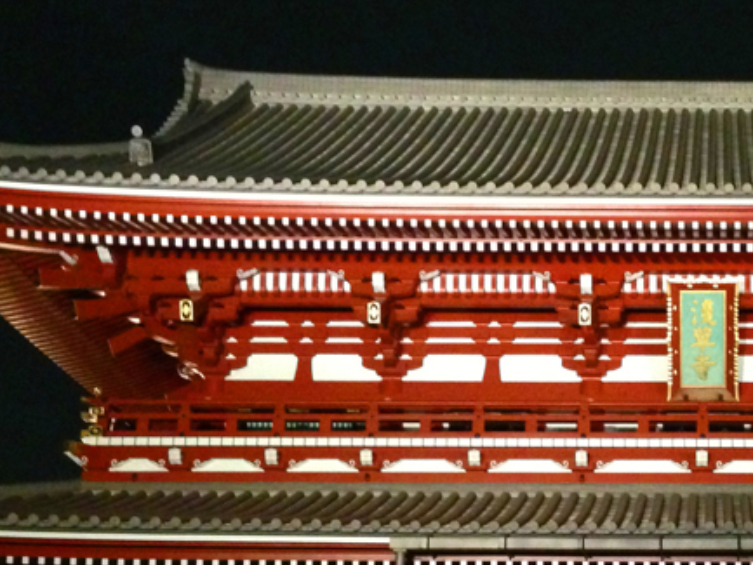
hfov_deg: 24.0
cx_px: 743
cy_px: 429
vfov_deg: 18.8
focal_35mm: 78
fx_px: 1697
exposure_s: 1/15
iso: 640
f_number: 2.4
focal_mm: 4.13
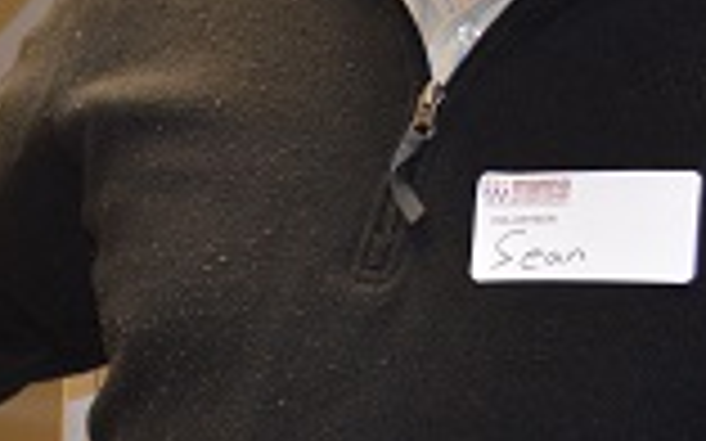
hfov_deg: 12.3
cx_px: -315
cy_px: 169
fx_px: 3135
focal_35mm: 163
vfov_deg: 8.0
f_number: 4
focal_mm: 24
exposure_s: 1/60
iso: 560
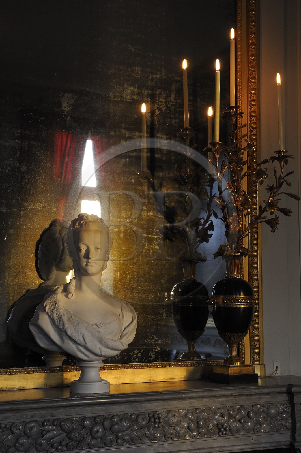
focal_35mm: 56
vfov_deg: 35.7
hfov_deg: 24.2
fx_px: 703
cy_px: 226
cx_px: 150
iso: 800
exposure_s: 1/50
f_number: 5.6
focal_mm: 56
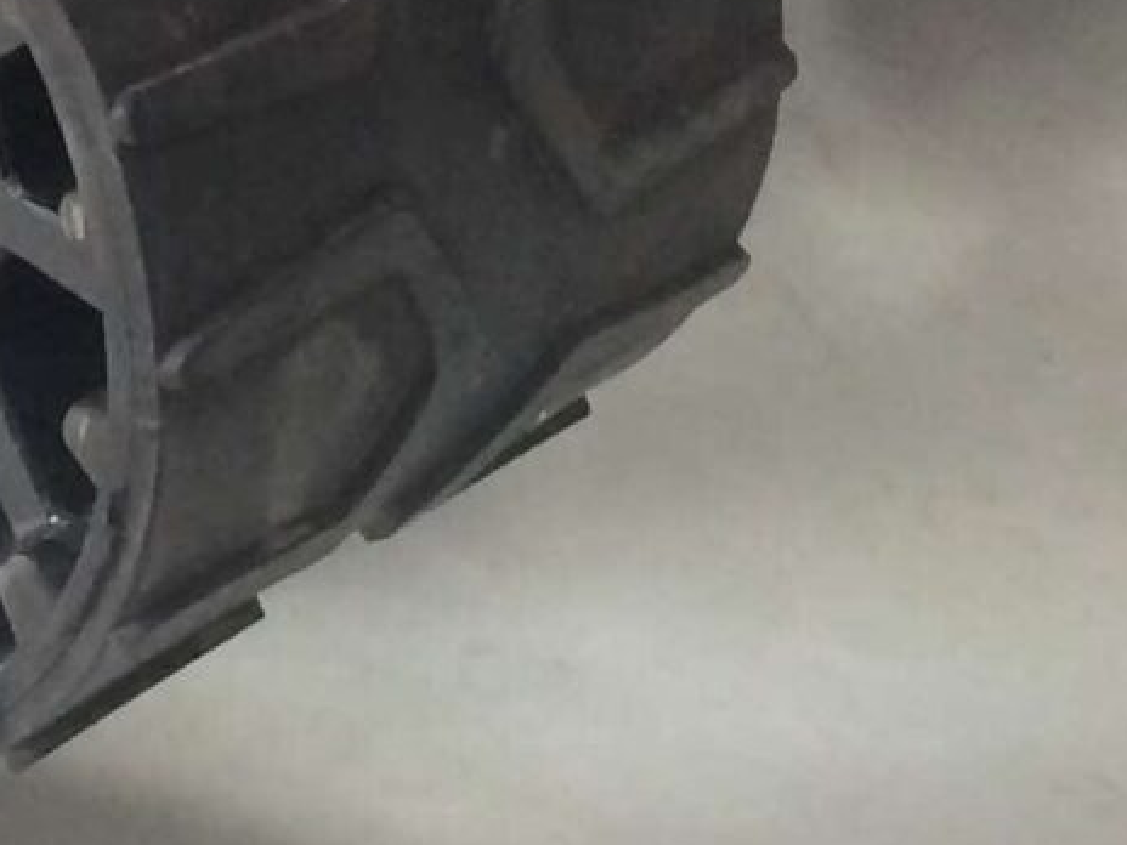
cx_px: -413
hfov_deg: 11.9
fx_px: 5209
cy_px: -1085
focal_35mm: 160
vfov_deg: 8.6
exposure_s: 1/30
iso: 125
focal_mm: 4.15
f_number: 2.2
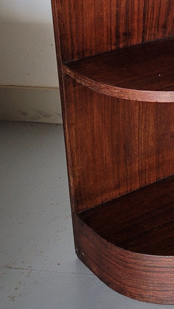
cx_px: 263
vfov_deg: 25.6
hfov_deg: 14.1
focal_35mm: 80
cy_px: 27
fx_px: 656
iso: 250
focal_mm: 5.4
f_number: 1.8
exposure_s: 1/100
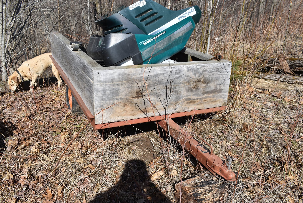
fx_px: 278
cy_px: 102
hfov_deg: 57.2
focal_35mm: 33
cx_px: 152
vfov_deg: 40.0
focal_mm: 22
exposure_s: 1/320
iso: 100
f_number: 9
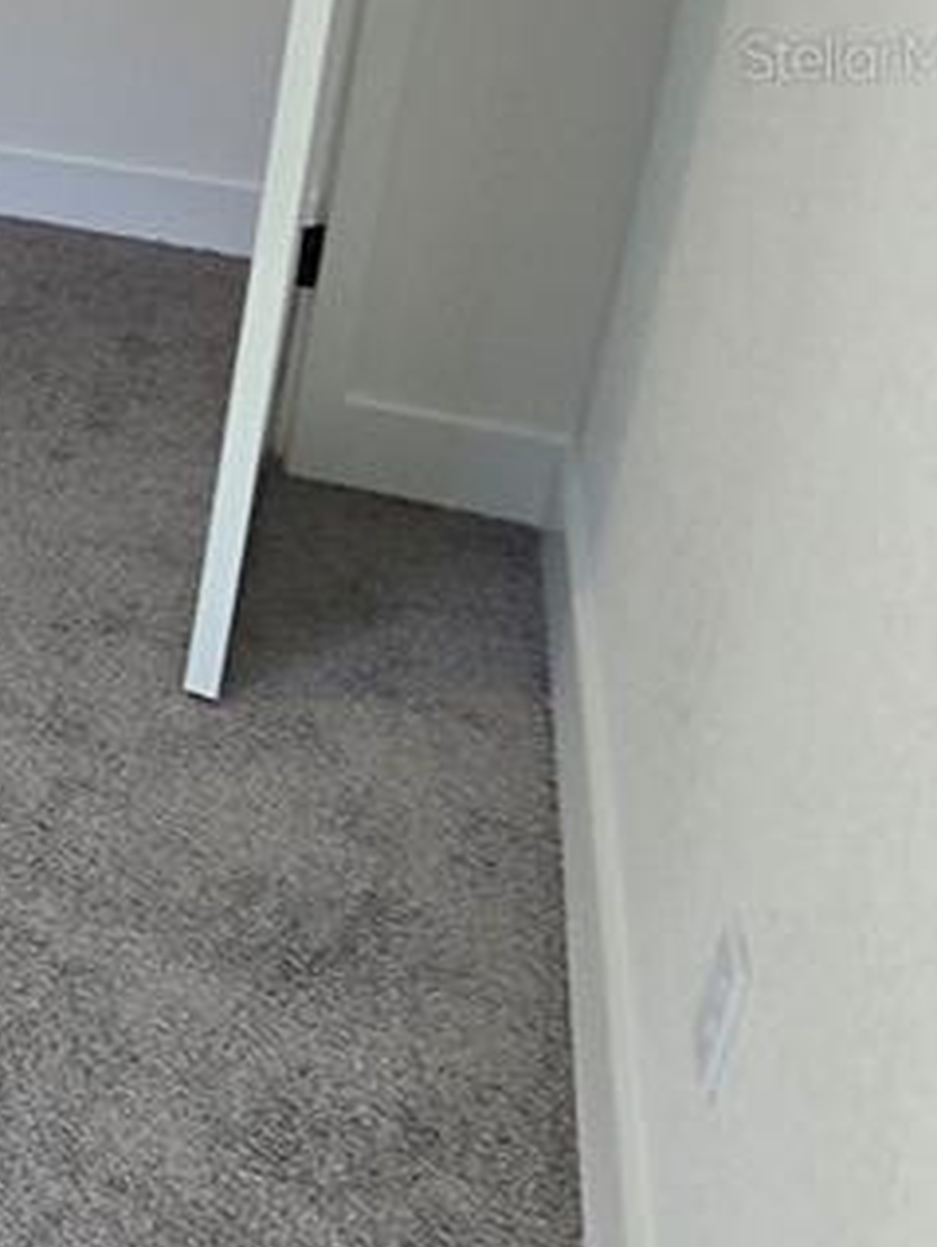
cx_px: -745
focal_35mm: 49
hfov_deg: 20.7
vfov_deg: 35.8
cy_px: 55
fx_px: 1766
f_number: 2.2
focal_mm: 2.2
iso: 100
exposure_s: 1/60
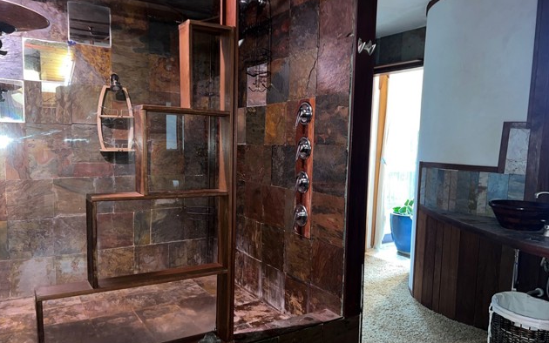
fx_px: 419
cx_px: 271
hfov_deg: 66.5
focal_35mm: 28
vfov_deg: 44.5
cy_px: 178
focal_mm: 5.7
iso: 64
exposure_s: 1/4
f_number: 1.5
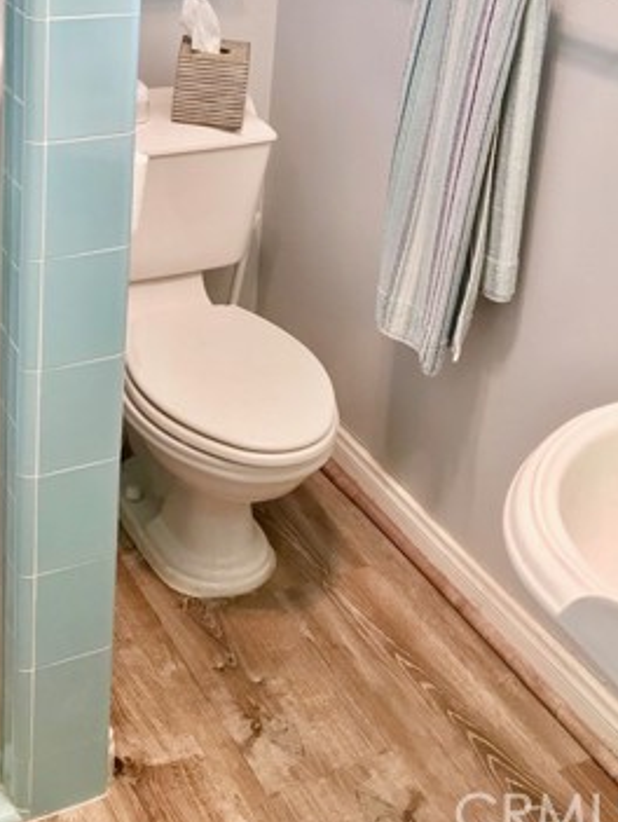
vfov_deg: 35.5
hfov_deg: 28.4
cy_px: 98
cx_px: 187
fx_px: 1212
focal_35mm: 51
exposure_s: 1/30
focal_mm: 3.99
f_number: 1.8
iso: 32
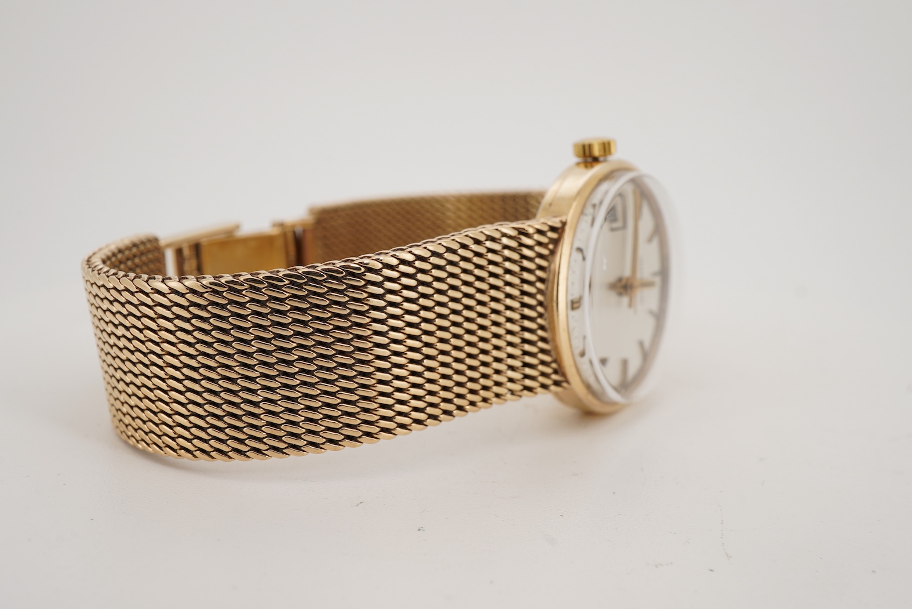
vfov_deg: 29.9
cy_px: 304
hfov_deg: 43.6
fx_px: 1140
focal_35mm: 45
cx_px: 456
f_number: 22
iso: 160
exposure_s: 1/160
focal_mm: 30
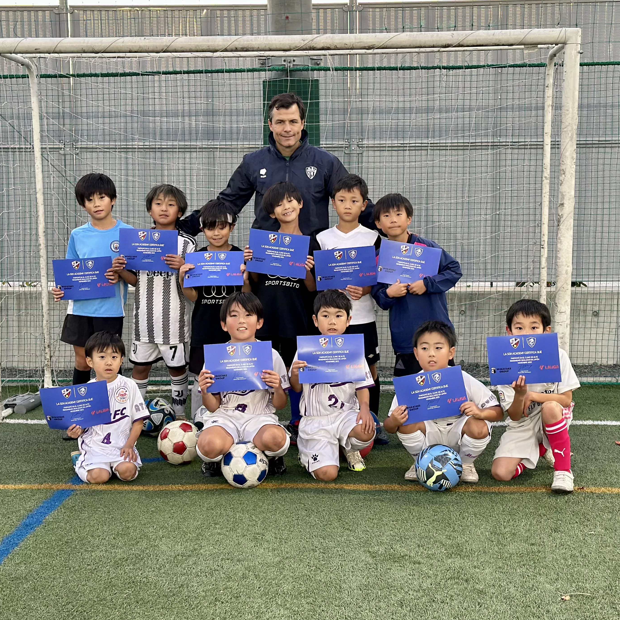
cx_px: 326
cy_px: 297
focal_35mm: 62
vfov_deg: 27.7
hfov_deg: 27.7
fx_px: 1256
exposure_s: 1/50
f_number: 1.78
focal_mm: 6.86
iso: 250
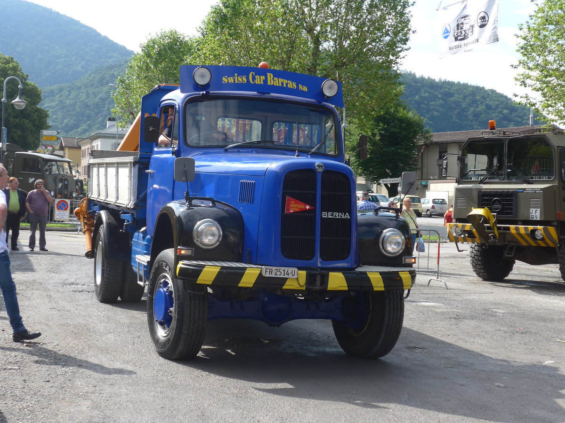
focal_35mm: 62
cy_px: 212
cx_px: 282
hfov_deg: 31.2
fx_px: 1012
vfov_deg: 23.7
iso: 80
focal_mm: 12.7
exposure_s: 1/640
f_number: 3.7
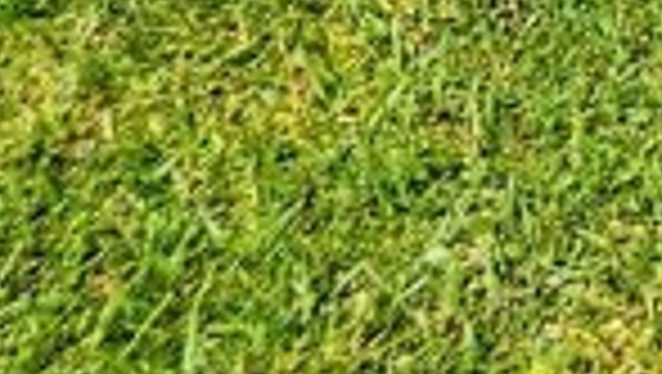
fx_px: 3057
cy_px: -1163
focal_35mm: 174
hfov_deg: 9.7
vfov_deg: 5.9
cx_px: 1963
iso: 16
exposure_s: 1/2000
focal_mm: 6.3
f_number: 1.7
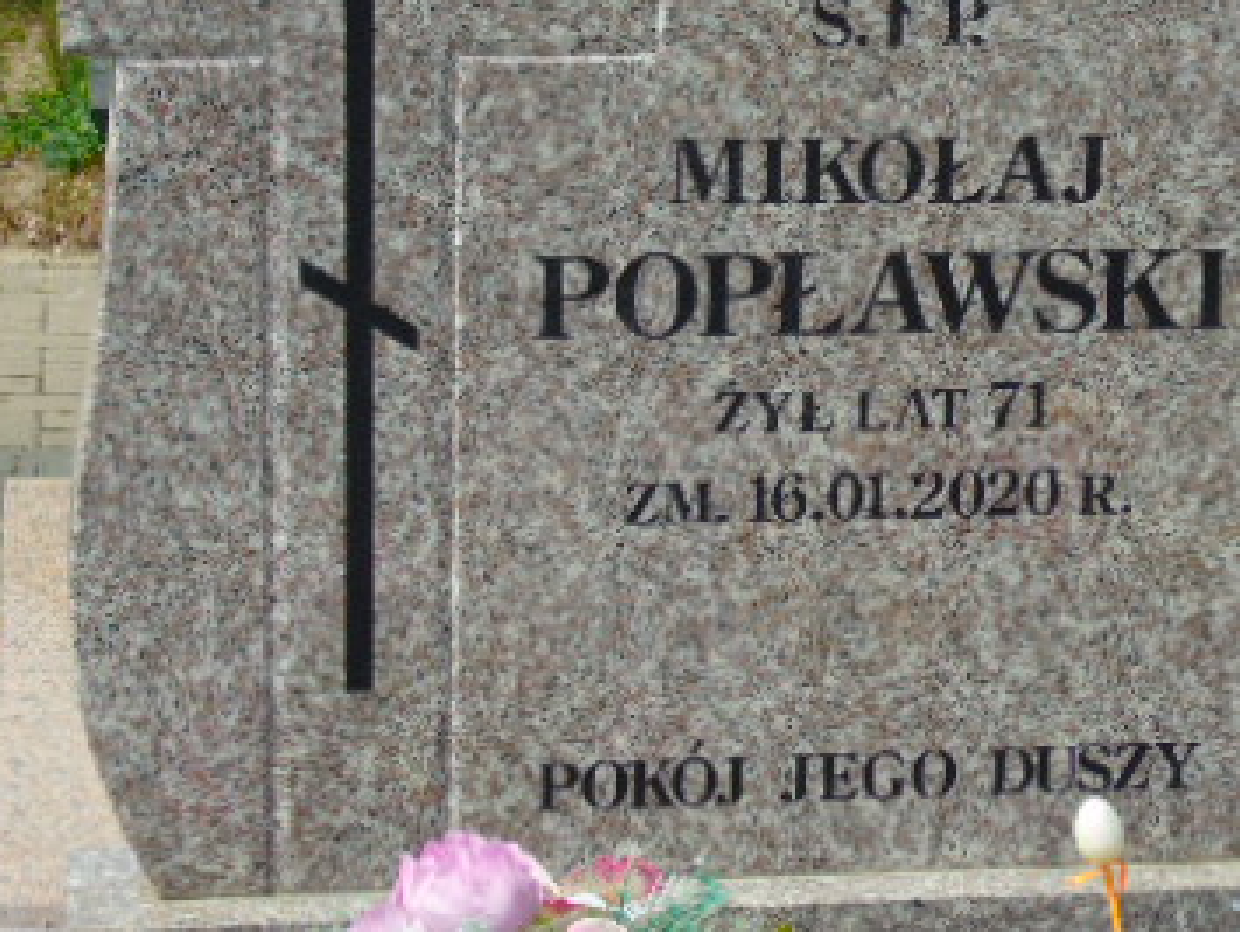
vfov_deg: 13.2
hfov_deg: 17.5
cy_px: 378
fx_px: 4015
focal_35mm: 112
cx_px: 799
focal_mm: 11
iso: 80
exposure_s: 1/640
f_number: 4.5
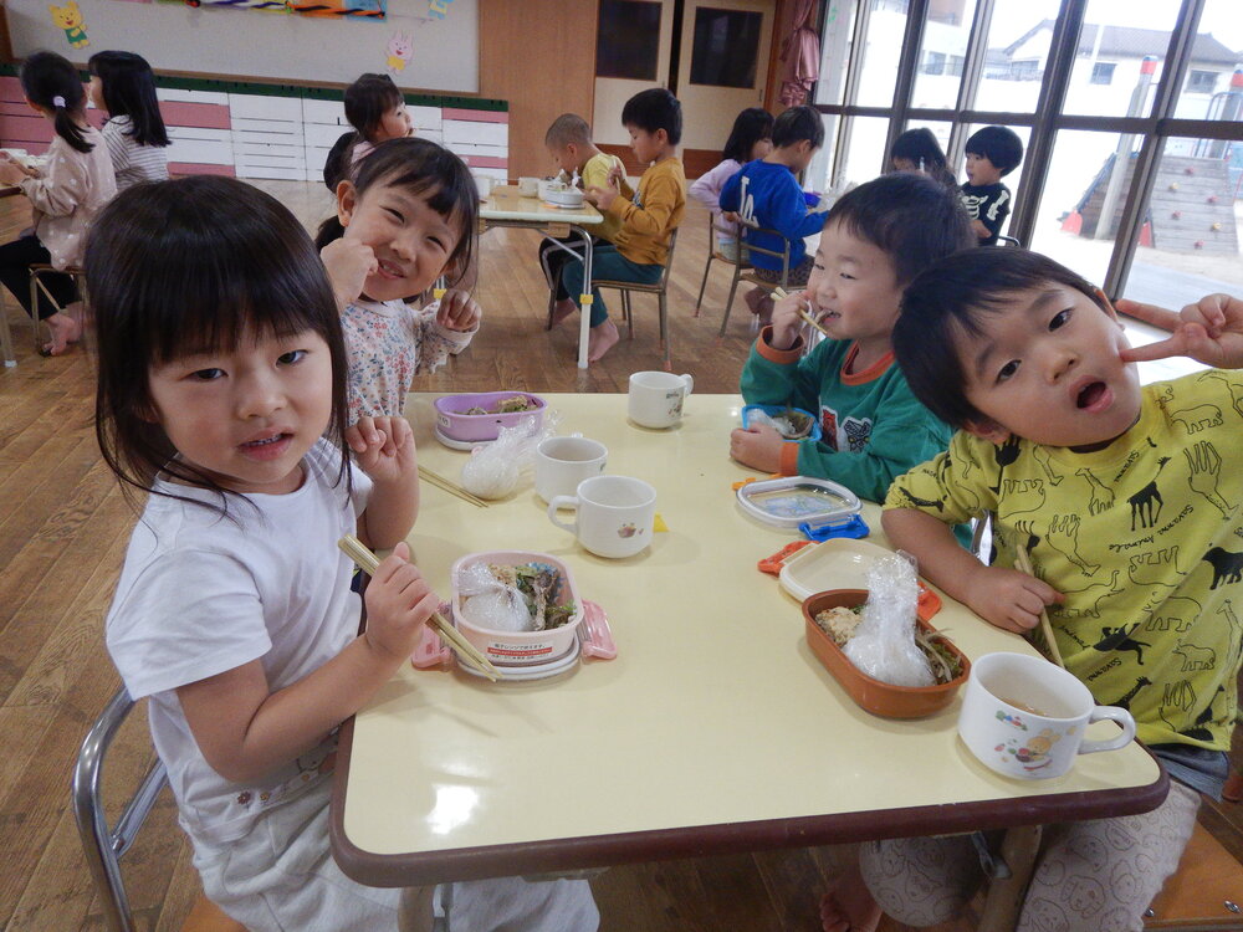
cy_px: 466
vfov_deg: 56.8
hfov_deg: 71.6
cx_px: 622
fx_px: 862
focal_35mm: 24
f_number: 2.8
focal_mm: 4.3
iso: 125
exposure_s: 1/60
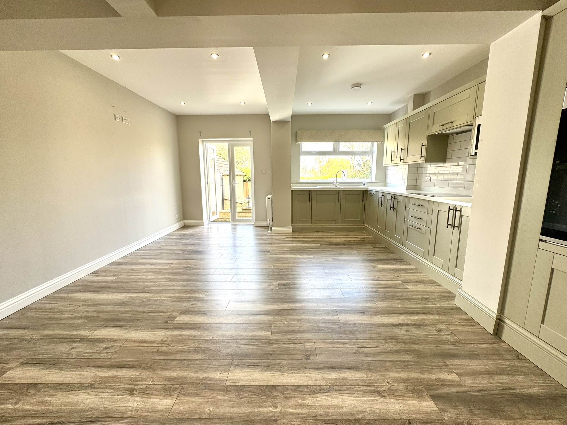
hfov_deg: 102.1
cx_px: 284
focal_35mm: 14
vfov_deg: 85.7
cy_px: 212
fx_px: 229
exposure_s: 1/104
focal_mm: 2.22
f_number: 2.2
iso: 40
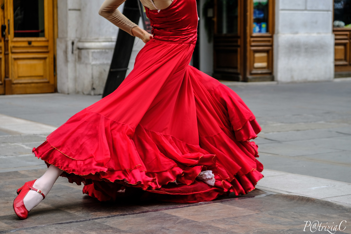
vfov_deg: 16.5
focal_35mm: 83
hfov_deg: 24.5
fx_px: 809
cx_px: 176
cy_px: 117
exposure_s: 1/250
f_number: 4
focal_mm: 55
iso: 200
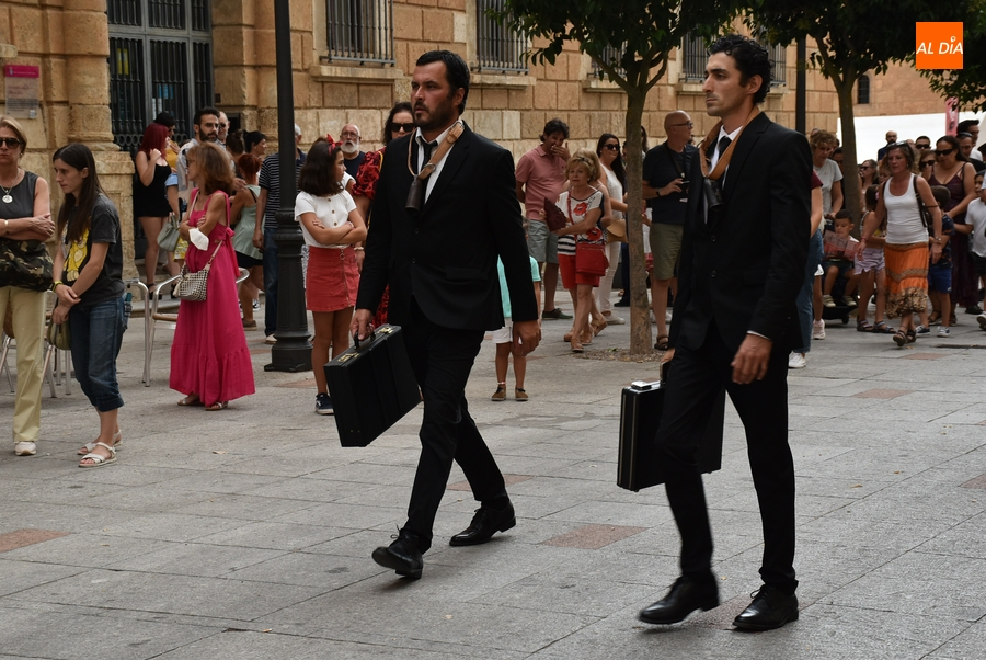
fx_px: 2056
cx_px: 493
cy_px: 330
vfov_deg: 18.2
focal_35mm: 75
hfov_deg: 27.0
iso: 400
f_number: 7.1
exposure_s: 1/200
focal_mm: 50
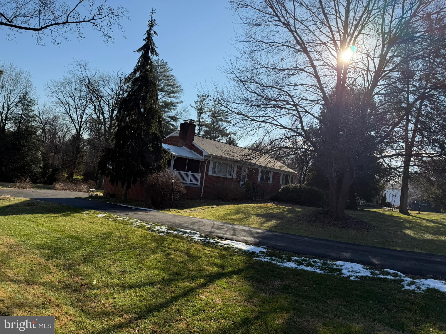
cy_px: 167
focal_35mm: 24
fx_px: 309
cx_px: 223
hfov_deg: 71.6
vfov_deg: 56.8
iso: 80
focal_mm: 6.76
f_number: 1.78
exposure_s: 1/5319
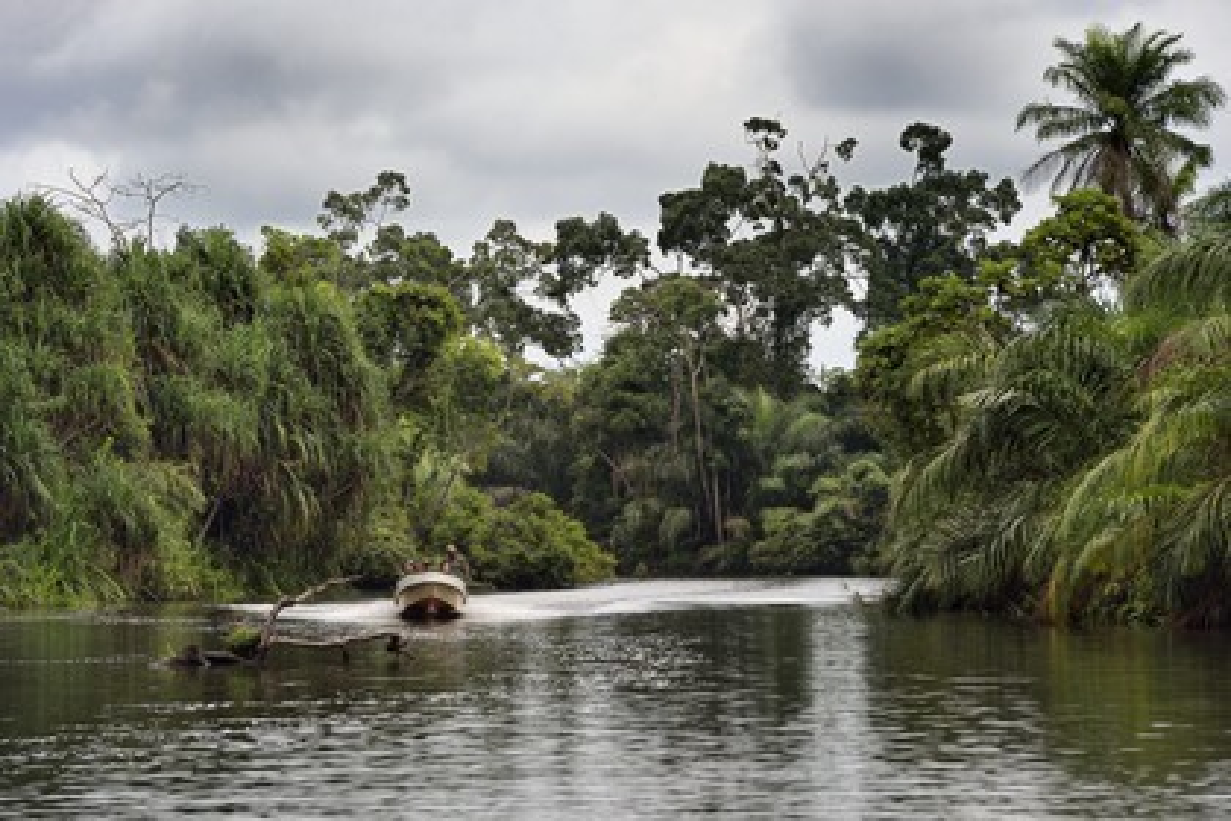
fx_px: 6838
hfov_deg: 10.3
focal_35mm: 200
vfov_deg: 6.9
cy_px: 410
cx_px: 616
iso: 800
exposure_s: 1/640
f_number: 9
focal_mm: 200
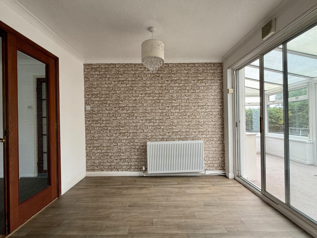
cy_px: 119
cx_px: 158
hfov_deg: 102.1
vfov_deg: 85.7
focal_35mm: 14
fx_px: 128
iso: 80
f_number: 2.2
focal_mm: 2.22
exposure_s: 1/99
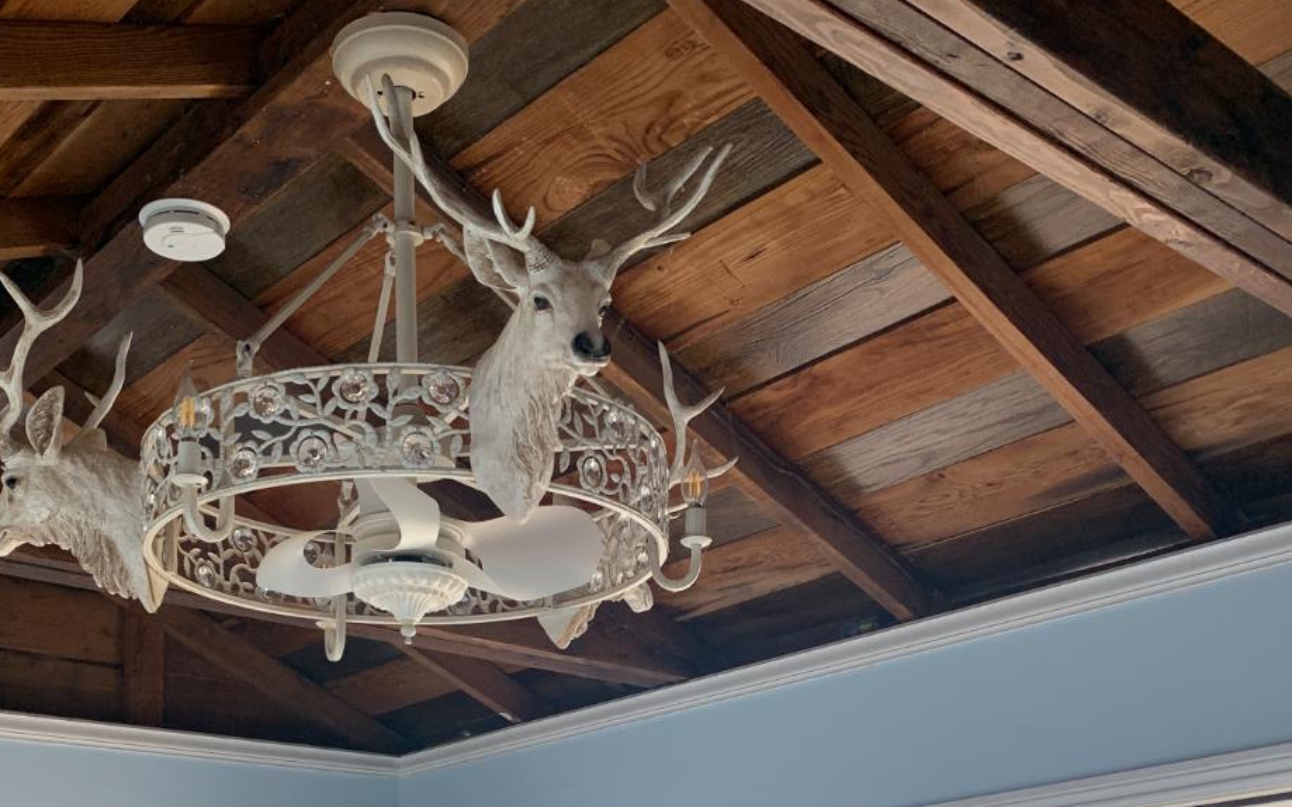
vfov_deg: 27.5
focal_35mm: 45
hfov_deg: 44.2
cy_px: 739
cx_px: 548
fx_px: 1584
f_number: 1.8
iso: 80
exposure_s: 1/121
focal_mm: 4.25
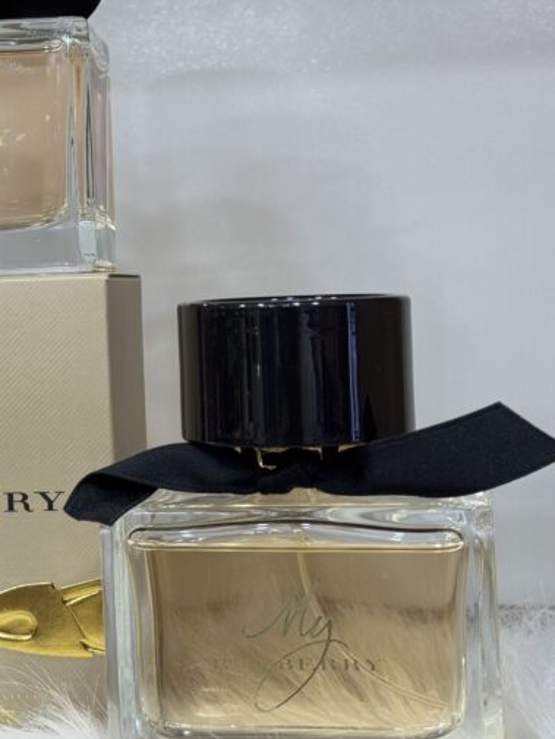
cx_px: 127
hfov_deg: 19.2
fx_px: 1624
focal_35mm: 76
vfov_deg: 25.6
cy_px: 312
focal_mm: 6.76
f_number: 1.78
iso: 50
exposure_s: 1/50
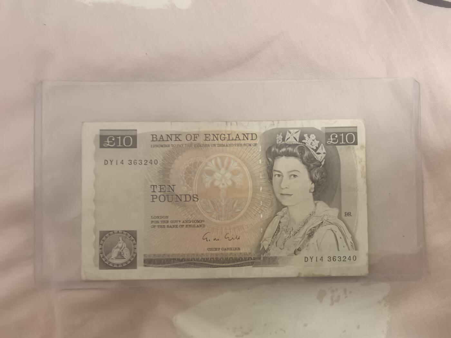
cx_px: 226
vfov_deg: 51.4
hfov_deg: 65.3
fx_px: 352
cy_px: 169
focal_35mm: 27
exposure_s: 1/33.3
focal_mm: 1.95
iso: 500
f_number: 2.2
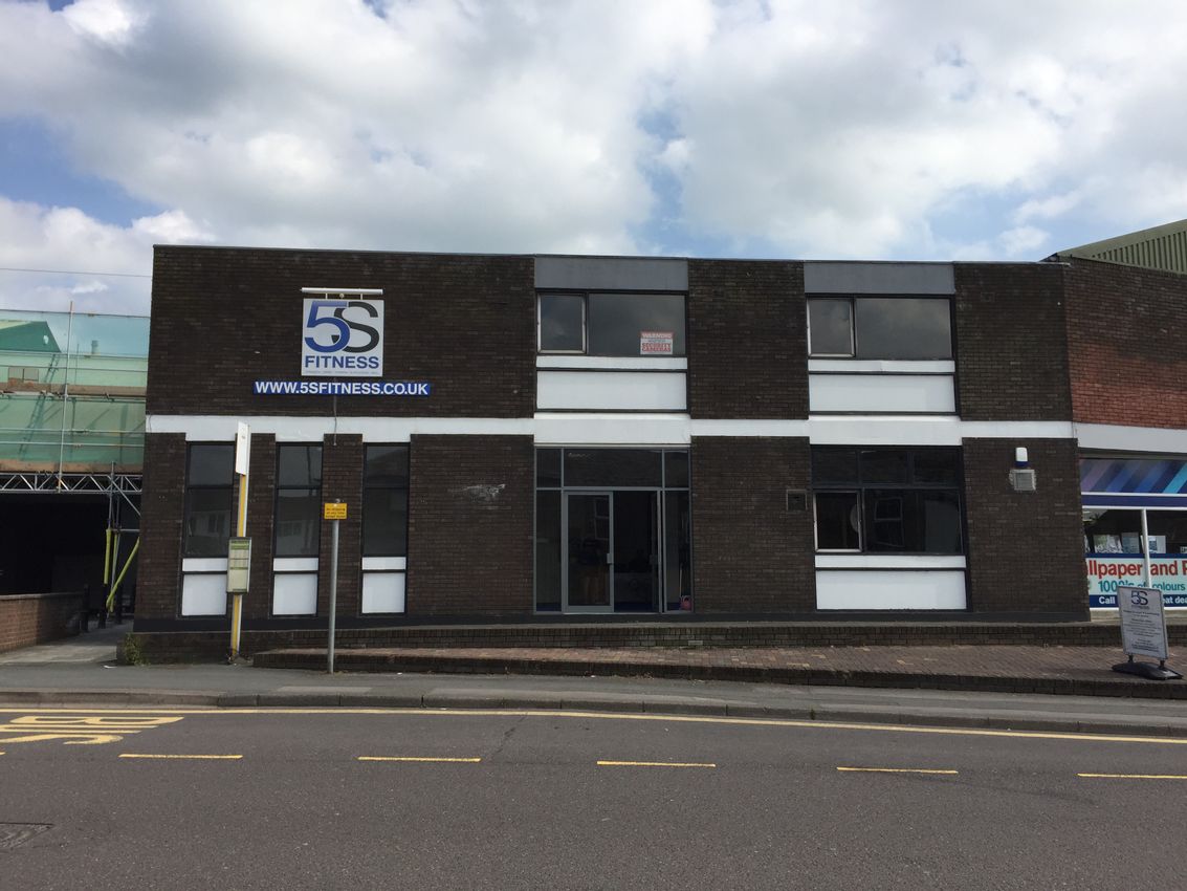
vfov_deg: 48.2
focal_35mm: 29
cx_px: 594
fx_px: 995
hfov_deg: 61.7
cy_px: 446
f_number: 2.2
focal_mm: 4.15
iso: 32
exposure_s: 1/2083
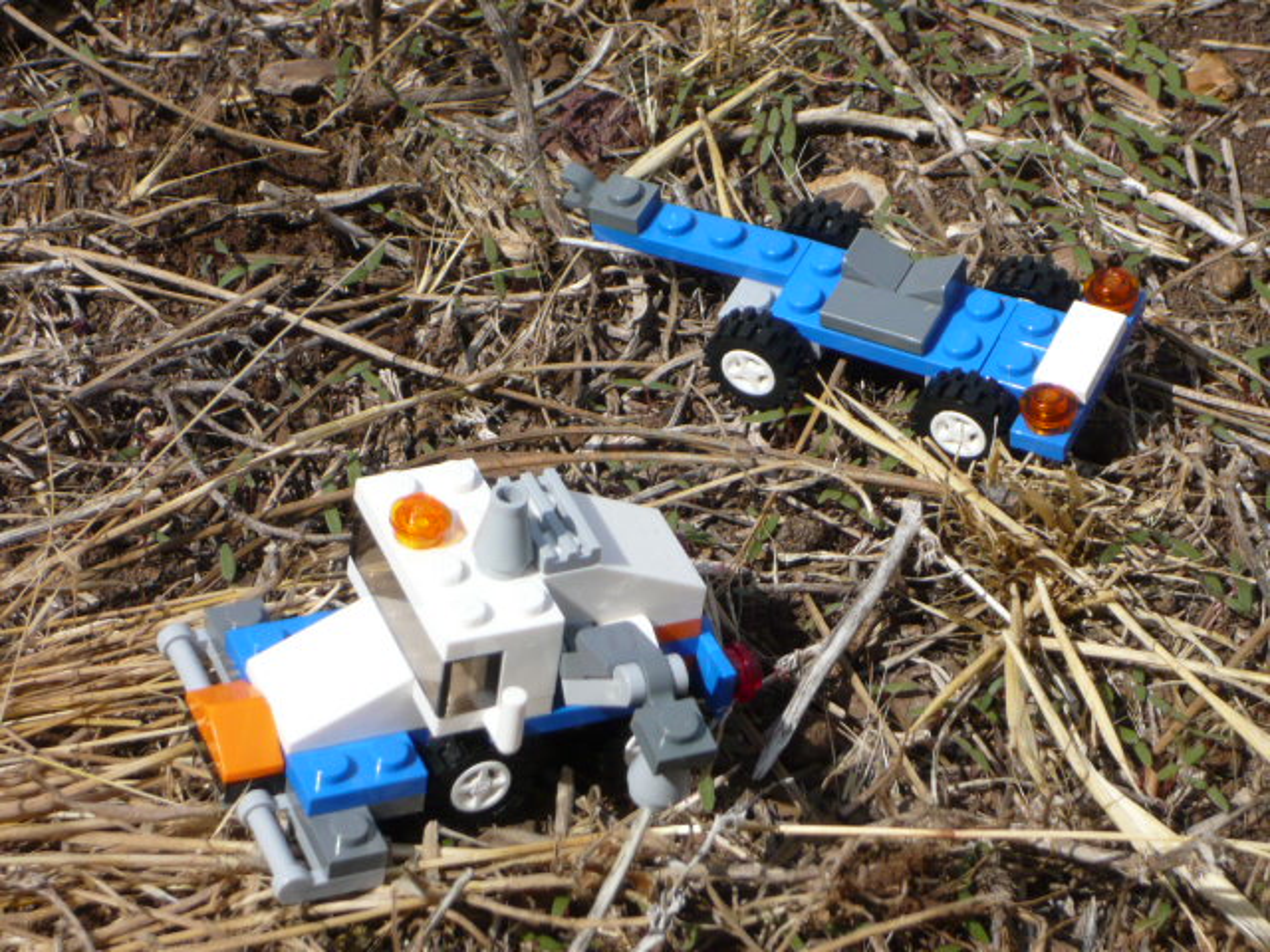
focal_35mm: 128
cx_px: 635
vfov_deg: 11.6
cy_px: 476
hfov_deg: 15.4
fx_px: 4696
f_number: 5.6
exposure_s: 1/800
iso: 100
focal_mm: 16.4
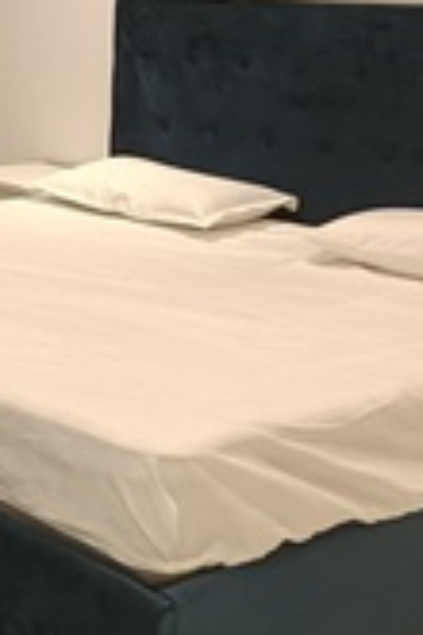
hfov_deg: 17.0
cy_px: 40
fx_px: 1269
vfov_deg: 26.9
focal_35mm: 72
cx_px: -221
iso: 1175
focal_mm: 4.7
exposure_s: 1/50
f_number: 1.7
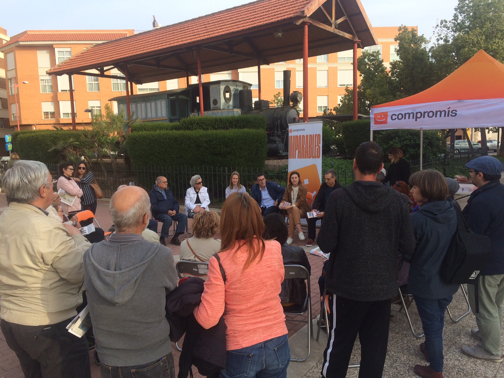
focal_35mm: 29
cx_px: 252
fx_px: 422
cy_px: 189
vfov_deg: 48.2
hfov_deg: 61.7
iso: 32
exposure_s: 1/562
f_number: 2.2
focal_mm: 4.15
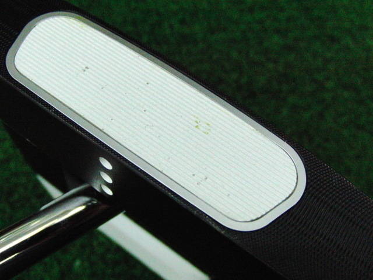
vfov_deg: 38.7
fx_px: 399
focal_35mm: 37
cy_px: 140
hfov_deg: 50.1
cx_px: 186
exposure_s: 1/800
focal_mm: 6.42
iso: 3200
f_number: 3.6
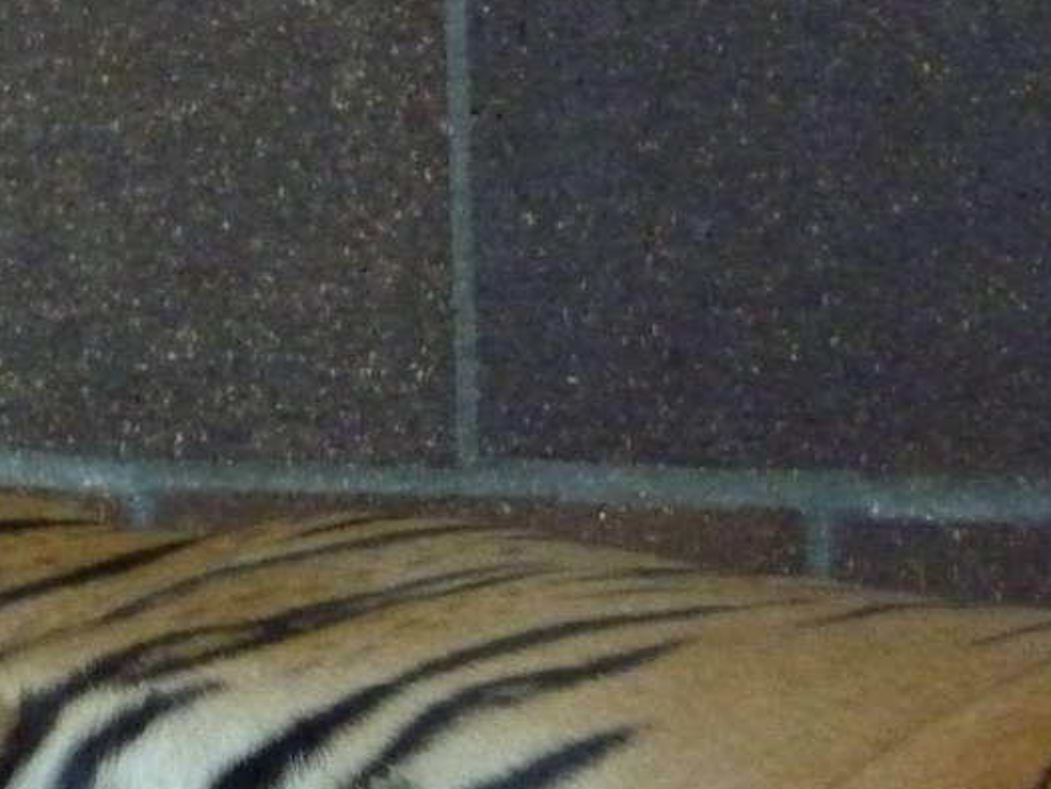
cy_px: 691
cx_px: 1071
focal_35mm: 518
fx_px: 15731
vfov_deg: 2.9
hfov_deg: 3.8
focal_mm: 29.1
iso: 800
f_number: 4.8
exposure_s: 1/80
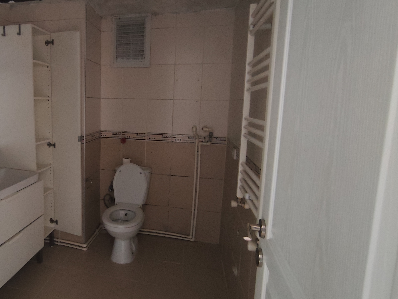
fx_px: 276
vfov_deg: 56.8
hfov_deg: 68.7
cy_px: 134
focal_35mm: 24
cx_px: 120
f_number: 2.2
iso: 1250
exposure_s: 1/16.7
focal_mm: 1.65
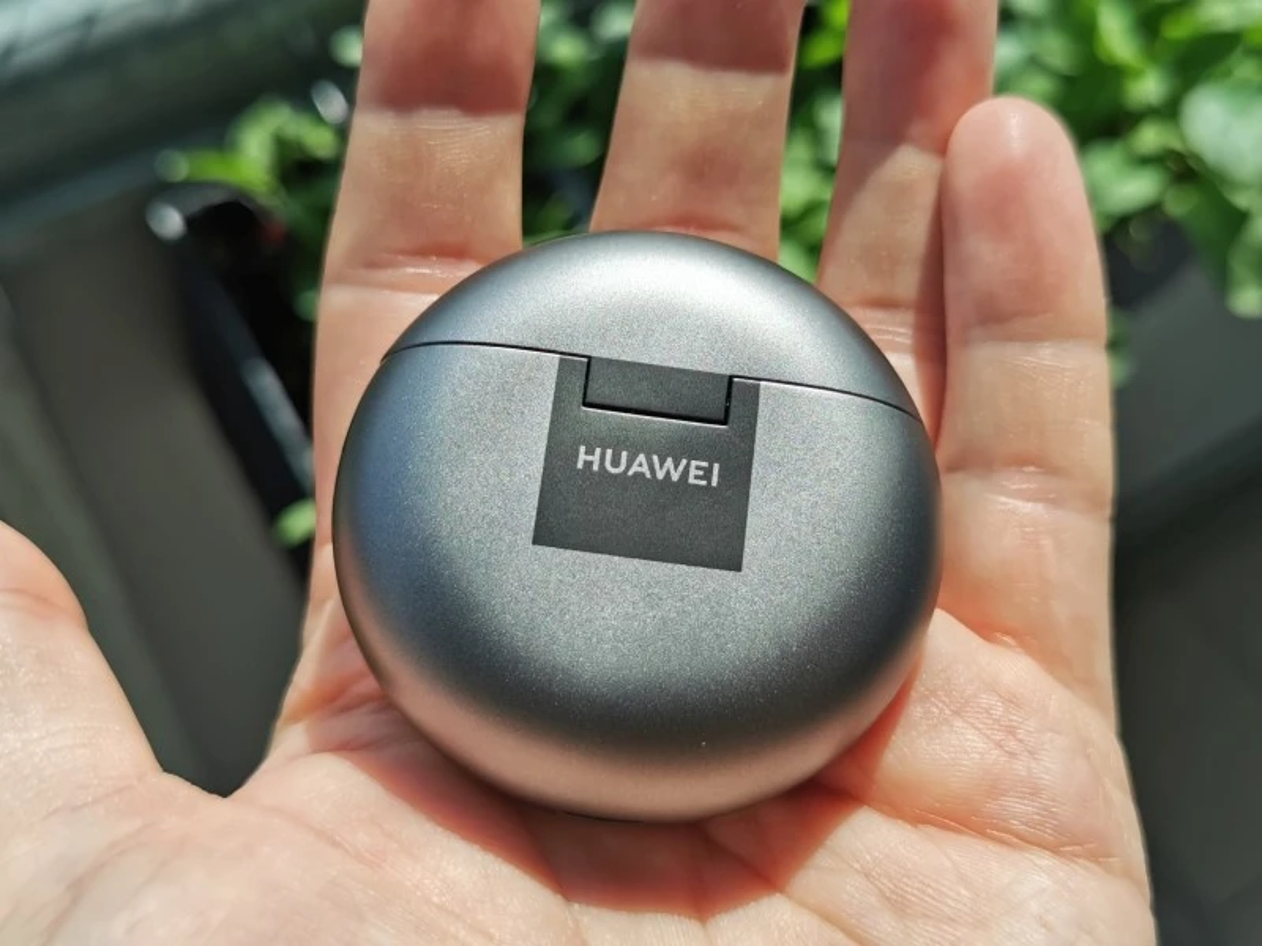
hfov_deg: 43.9
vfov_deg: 33.6
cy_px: 473
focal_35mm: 43
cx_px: 631
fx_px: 1568
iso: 50
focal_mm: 5.56
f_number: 1.6
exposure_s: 1/5682
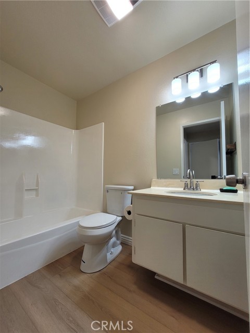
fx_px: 125
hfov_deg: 89.9
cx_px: 125
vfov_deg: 106.2
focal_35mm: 13
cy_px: 166
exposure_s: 1/60
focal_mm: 1.74
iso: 80
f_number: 2.2
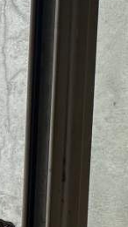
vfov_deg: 29.7
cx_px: -216
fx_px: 429
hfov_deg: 12.0
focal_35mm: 71
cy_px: 124
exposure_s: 1/142
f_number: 2.2
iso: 40
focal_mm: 2.22
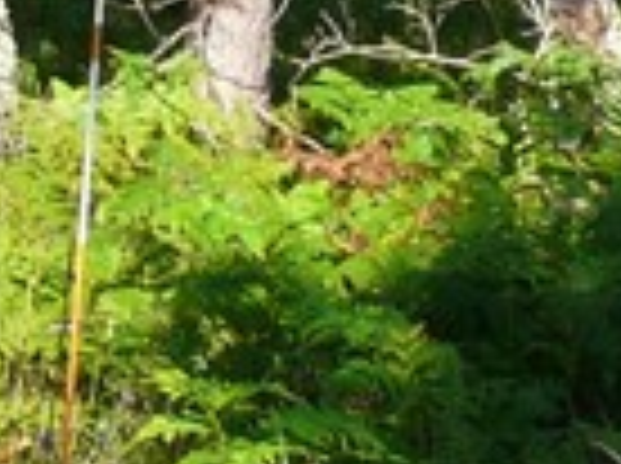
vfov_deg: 6.9
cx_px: -549
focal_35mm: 208
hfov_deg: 9.1
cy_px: -450
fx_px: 3725
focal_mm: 4.6
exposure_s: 1/250
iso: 100
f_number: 4.5
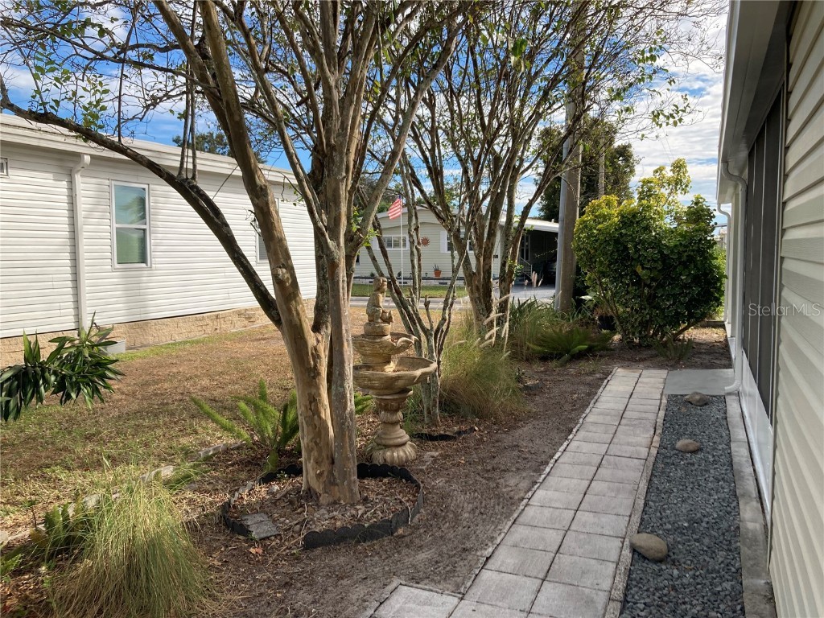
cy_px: 309
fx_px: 667
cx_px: 412
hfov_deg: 63.4
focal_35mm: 28
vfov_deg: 49.7
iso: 20
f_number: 1.8
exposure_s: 1/1185
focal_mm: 3.99
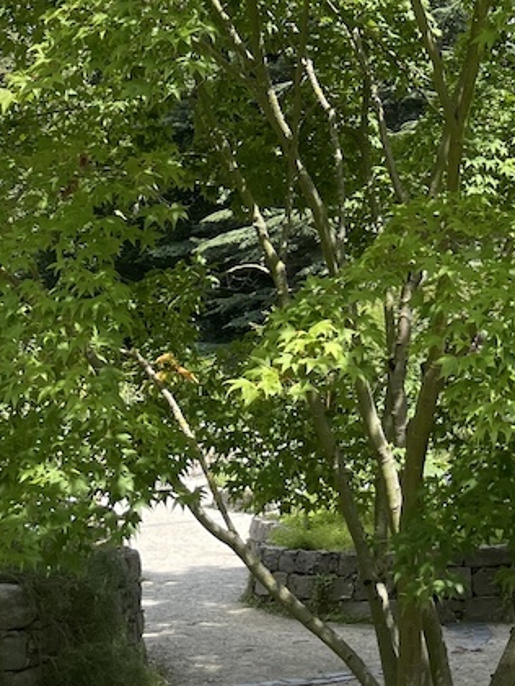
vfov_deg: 23.0
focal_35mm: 79
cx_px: 526
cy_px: -93
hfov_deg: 18.2
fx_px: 1566
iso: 32
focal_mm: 4.2
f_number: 1.6
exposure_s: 1/1125
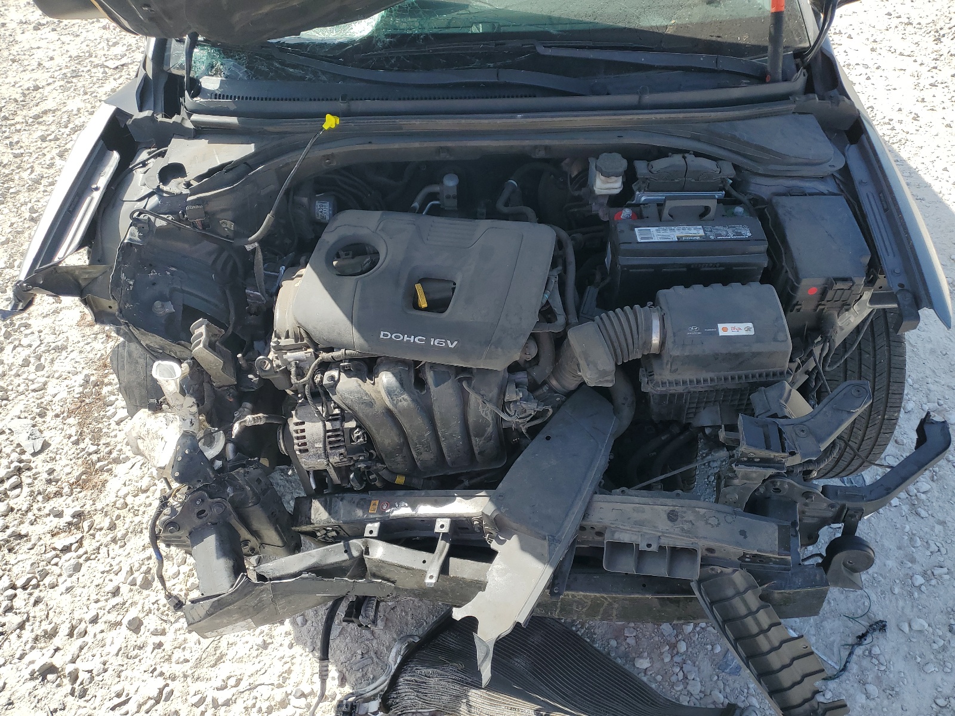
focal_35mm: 26
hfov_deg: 67.3
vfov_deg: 53.1
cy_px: 358
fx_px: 717
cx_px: 478
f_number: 1.5
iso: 50
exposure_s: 1/1667
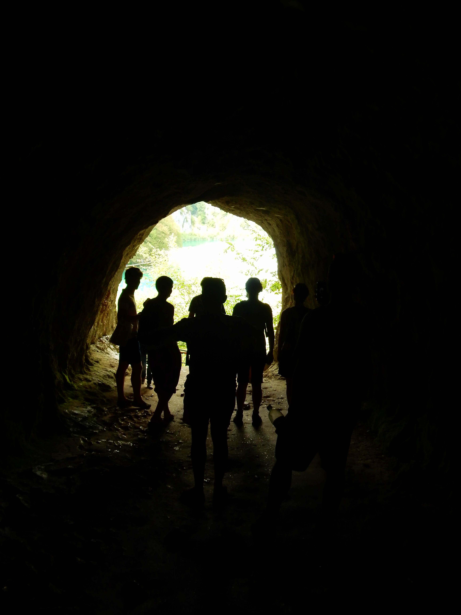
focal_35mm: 30
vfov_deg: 60.0
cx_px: 230
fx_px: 533
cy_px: 308
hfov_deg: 46.8
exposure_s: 1/40
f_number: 4
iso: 125
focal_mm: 5.4
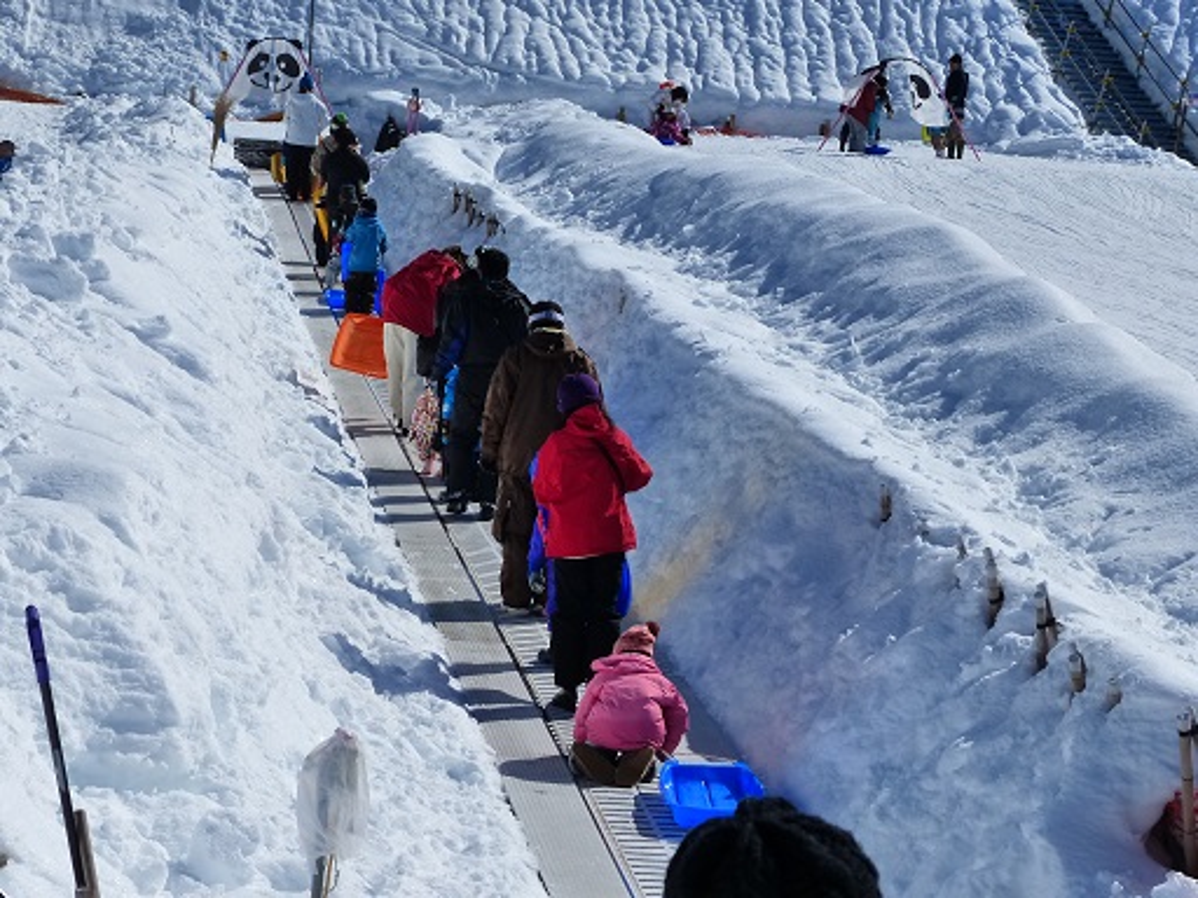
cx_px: 599
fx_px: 3530
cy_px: 449
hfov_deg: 19.3
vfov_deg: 14.5
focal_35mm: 102
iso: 250
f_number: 6.3
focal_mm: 18.3
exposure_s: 1/1600
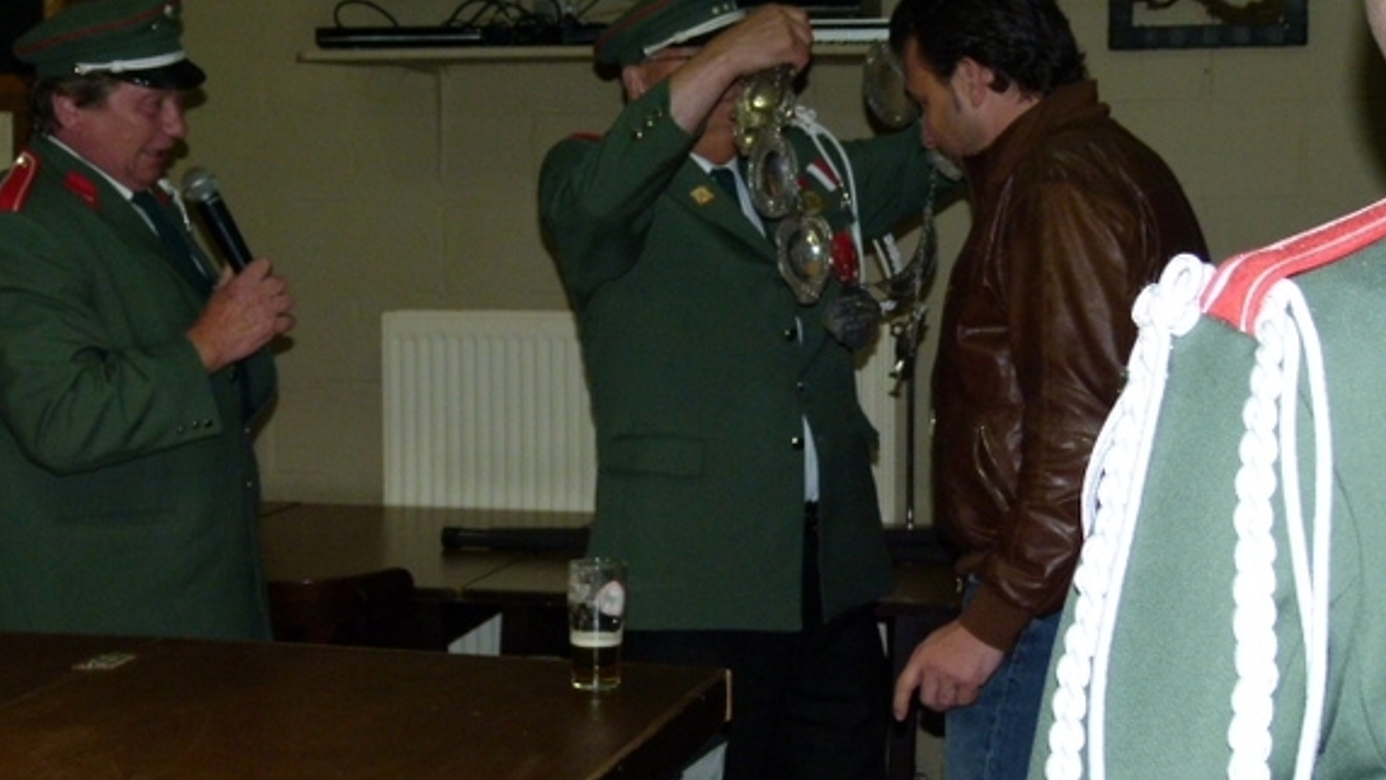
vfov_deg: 16.8
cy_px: 356
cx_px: 695
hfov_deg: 29.3
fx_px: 2647
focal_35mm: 72
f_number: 3.3
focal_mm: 11.3
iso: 250
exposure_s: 1/60
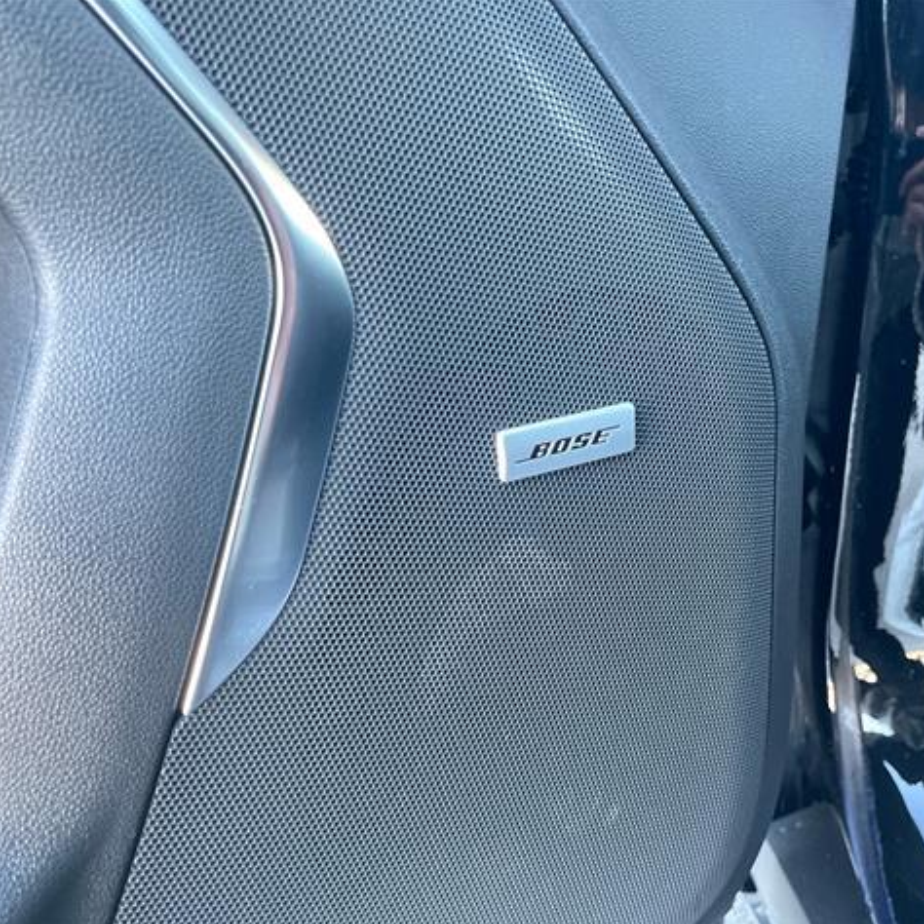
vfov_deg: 52.5
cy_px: 464
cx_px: 509
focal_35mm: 31
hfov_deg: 52.4
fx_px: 936
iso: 640
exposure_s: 1/32
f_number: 1.6
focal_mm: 4.2
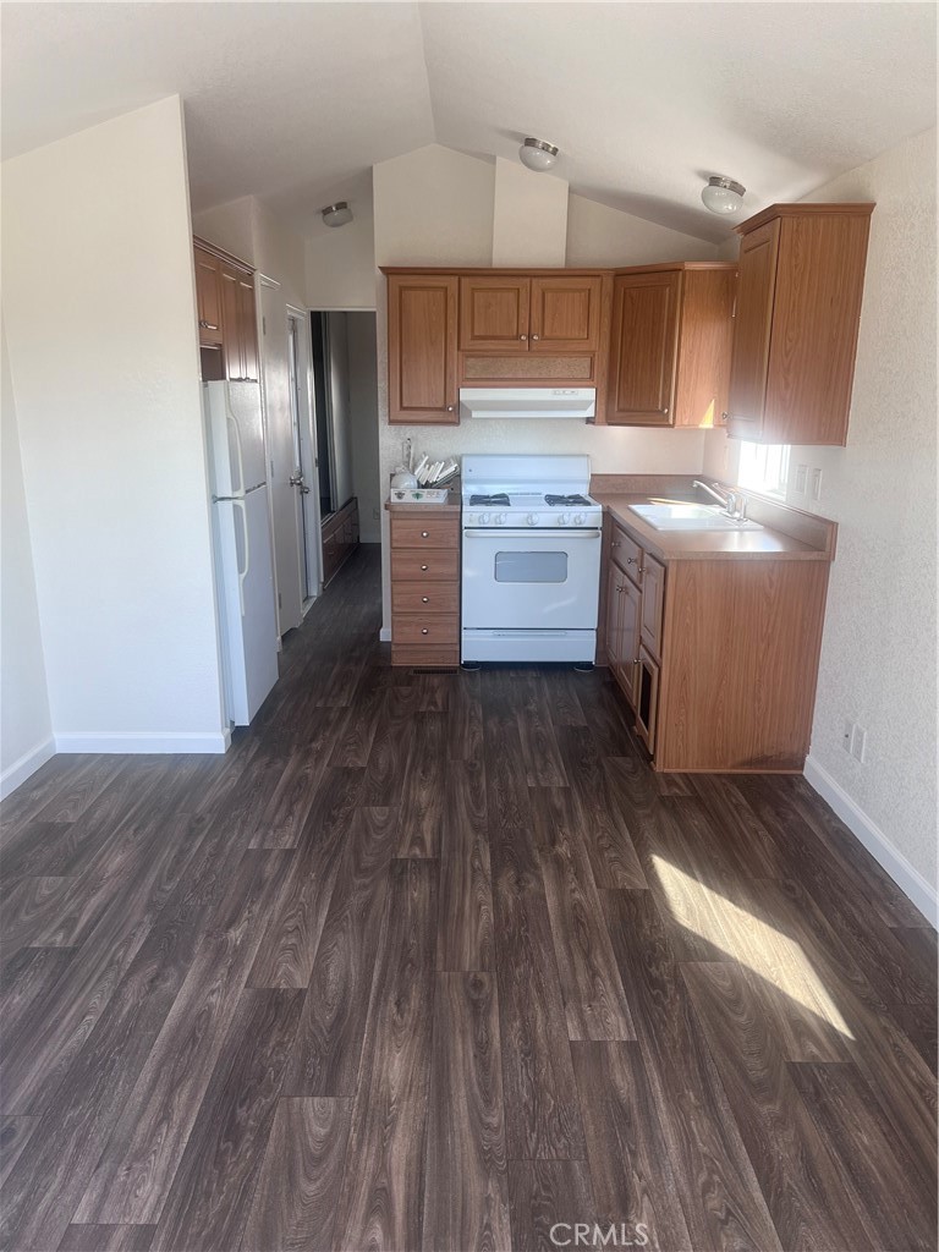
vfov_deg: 67.3
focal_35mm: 26
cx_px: 470
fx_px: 940
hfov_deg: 53.1
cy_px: 626
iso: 32
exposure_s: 1/140
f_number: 1.5
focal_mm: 5.7
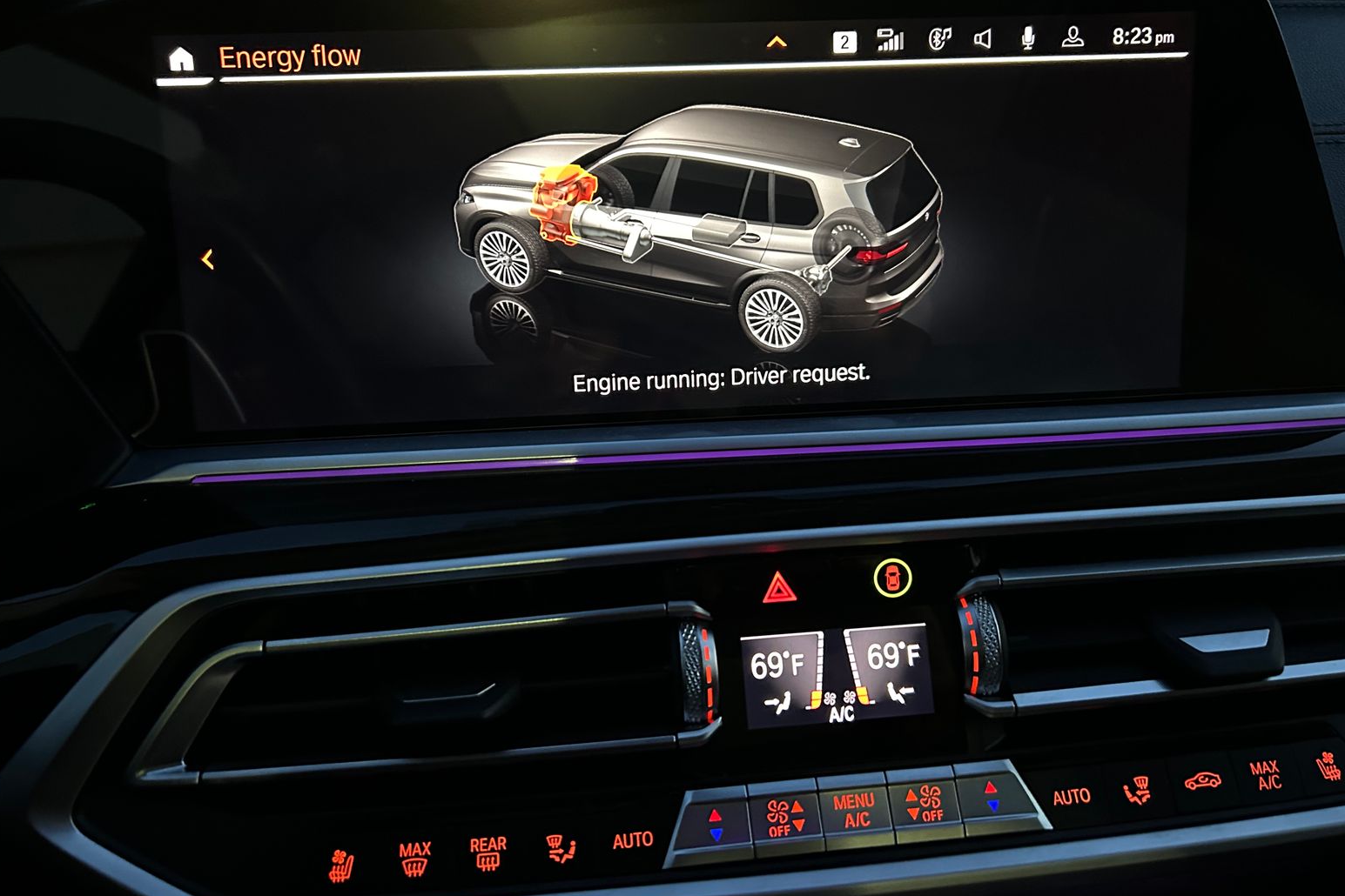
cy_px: 396
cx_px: 683
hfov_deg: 65.5
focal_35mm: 28
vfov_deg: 46.3
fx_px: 1046
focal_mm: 5.7
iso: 1000
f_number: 1.5
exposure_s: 1/27
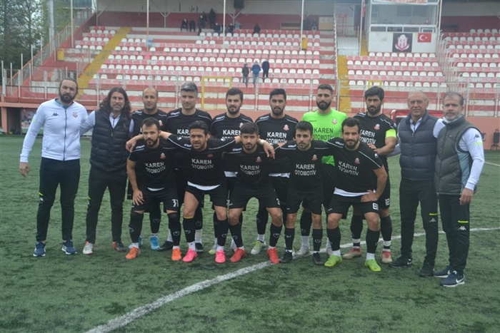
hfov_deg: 46.4
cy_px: 166
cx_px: 250
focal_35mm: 42
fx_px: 583
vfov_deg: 31.9
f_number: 4
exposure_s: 1/640
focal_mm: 28
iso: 400
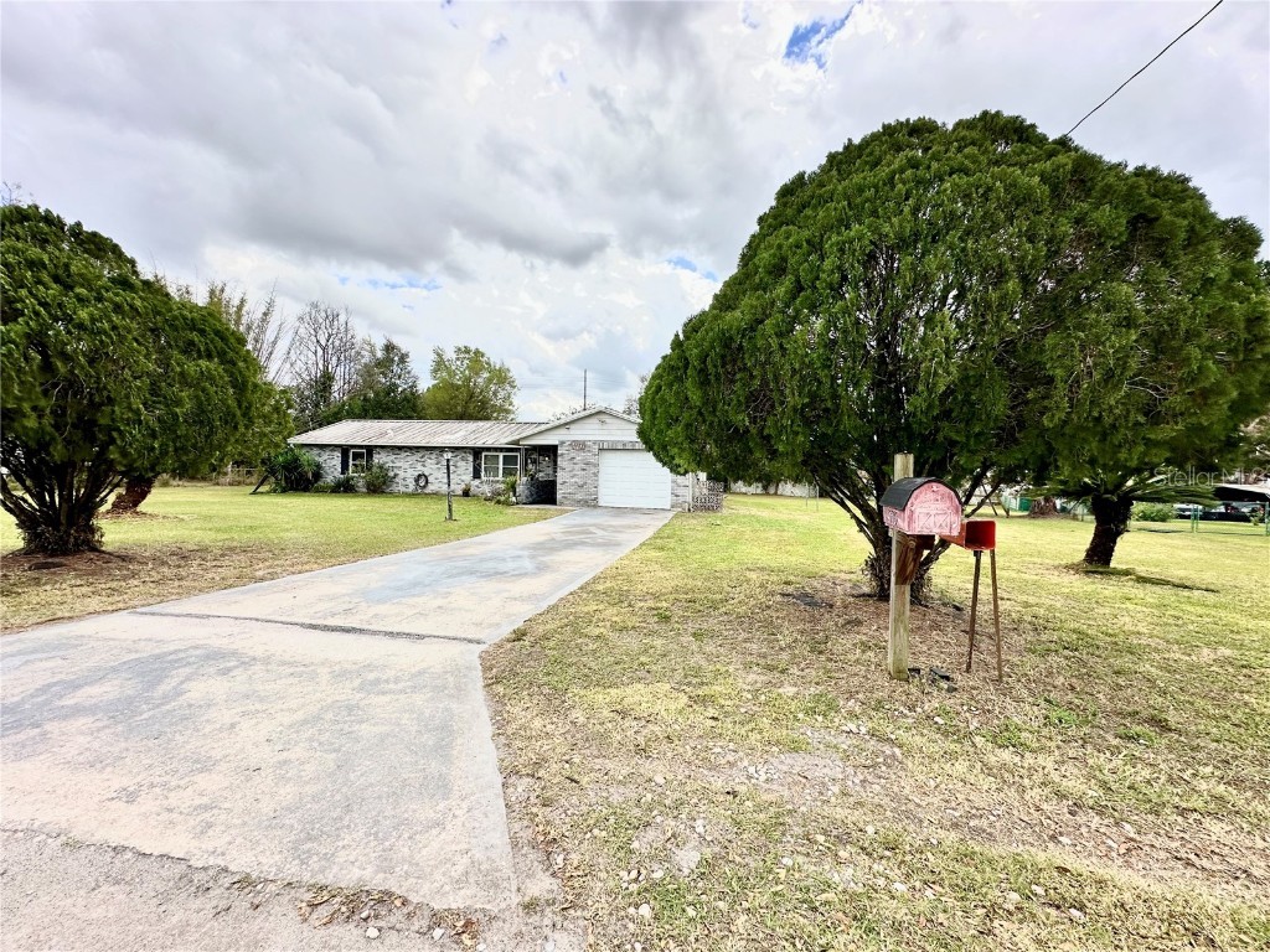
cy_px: 476
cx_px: 635
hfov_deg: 102.1
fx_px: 514
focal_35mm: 14
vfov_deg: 85.7
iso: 40
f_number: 2.2
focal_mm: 2.22
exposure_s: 1/940
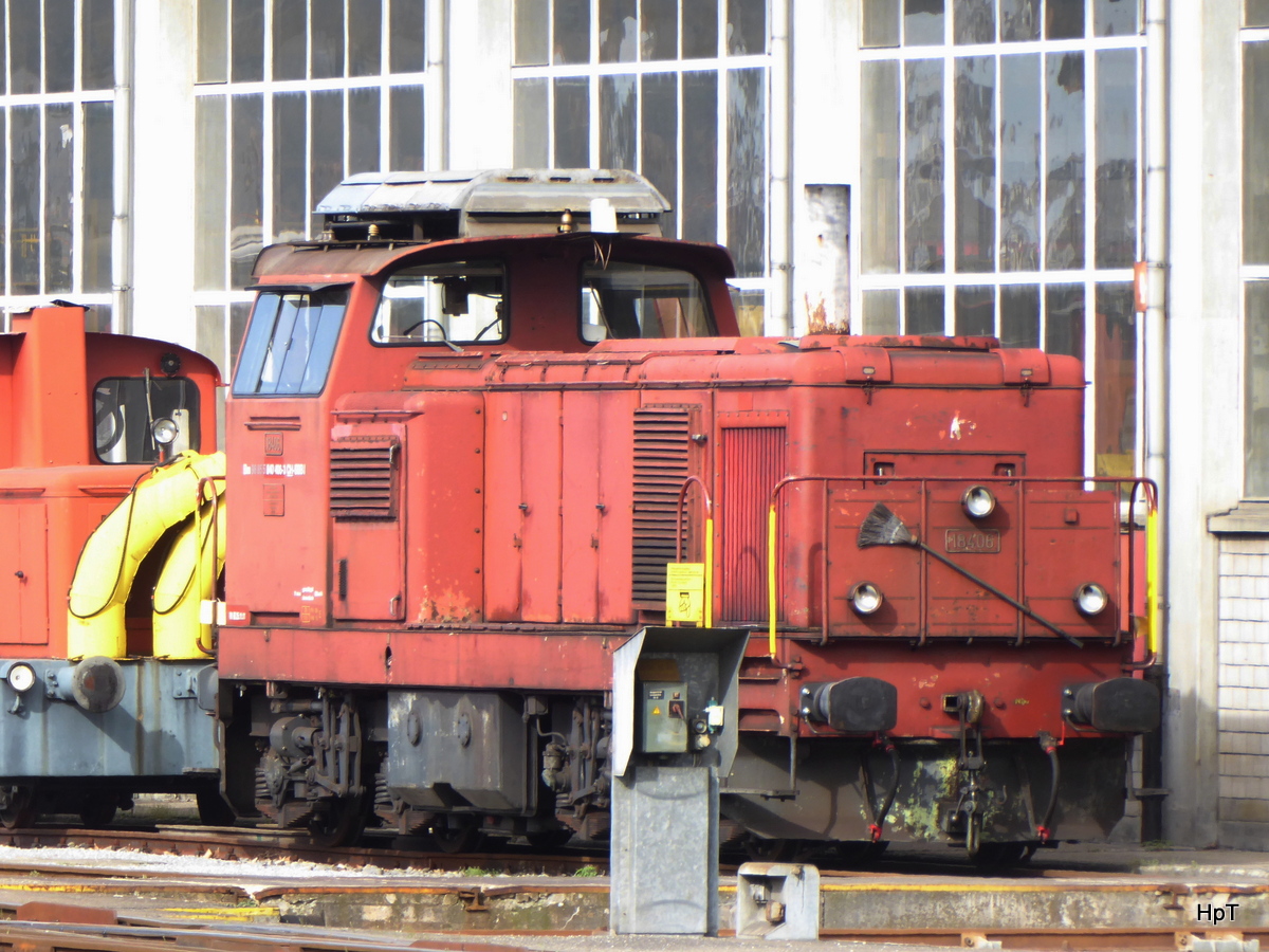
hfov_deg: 2.8
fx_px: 26028
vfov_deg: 2.1
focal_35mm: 710
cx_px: 634
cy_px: 476
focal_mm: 114.4
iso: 160
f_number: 6.2
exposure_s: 1/125
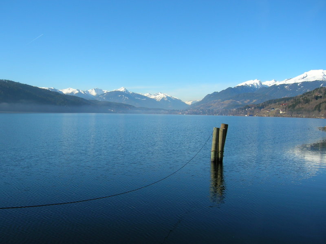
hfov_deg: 54.0
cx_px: 163
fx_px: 320
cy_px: 122
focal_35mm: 34
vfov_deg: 41.8
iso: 50
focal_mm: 5.7
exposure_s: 1/346
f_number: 4.9
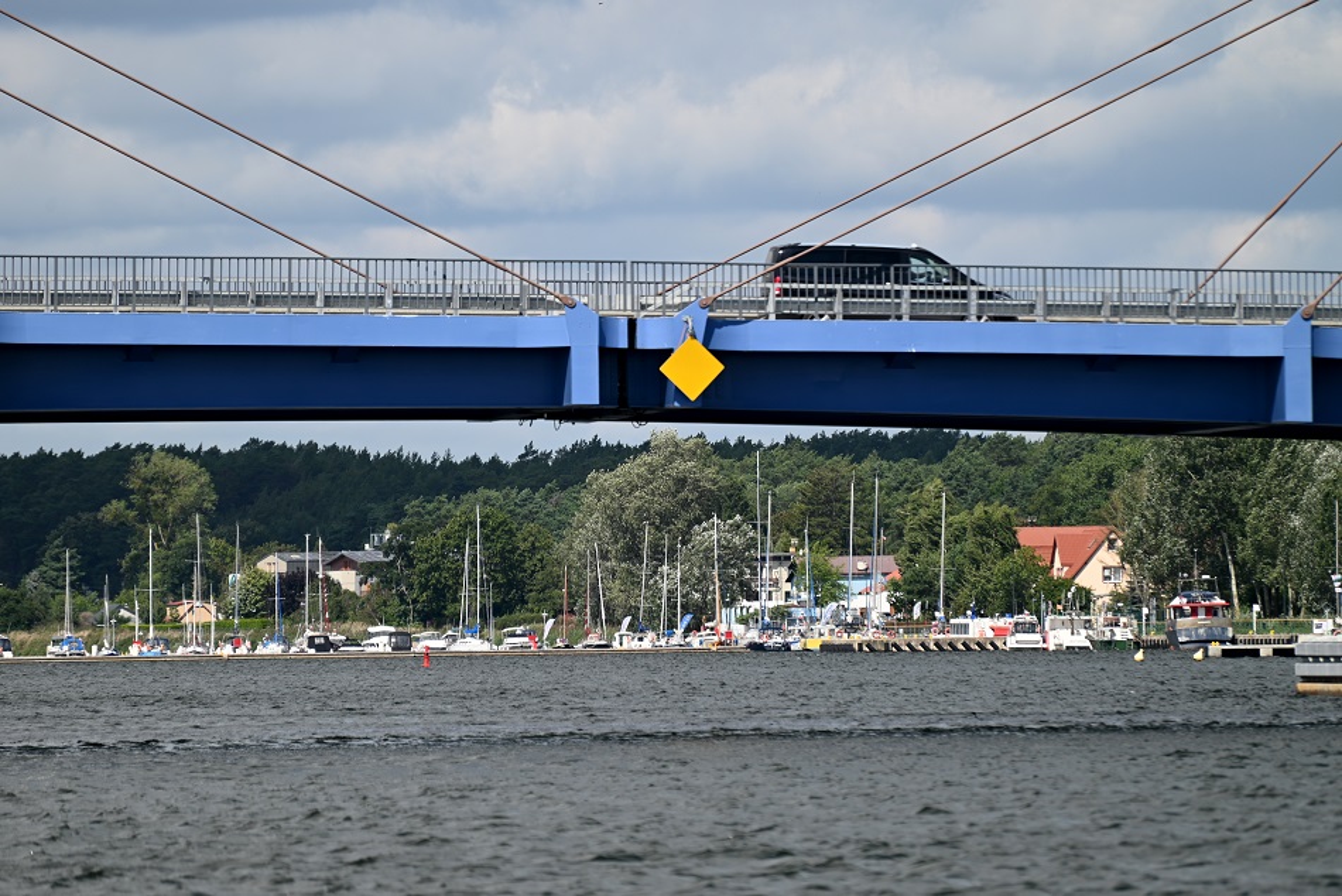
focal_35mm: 300
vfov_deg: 4.6
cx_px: 671
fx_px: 11186
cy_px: 448
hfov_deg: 6.9
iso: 100
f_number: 5.6
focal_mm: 300
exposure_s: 1/500
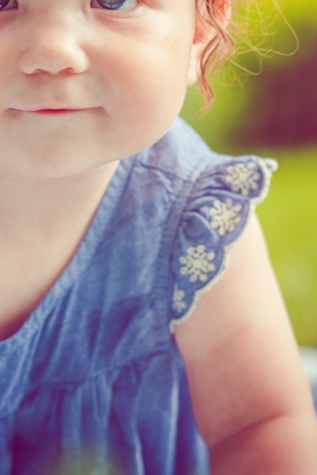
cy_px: 83
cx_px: 14
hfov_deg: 6.5
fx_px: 2800
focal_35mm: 212
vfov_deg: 9.7
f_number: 4
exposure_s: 1/160
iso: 250
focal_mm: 85
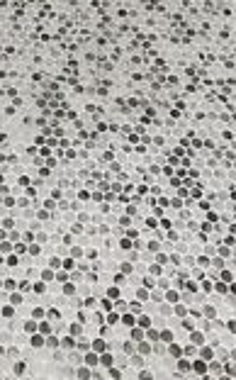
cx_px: 33
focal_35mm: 87
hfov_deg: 14.8
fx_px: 899
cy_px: -258
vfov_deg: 19.3
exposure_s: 1/120
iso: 160
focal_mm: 6.86
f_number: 1.78
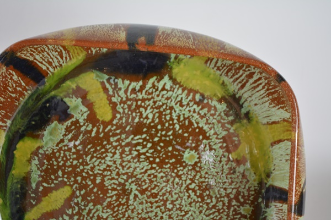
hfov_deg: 24.6
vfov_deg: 16.6
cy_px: 110
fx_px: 758
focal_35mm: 82
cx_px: 166
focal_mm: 55
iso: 500
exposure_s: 1/60
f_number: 5.6
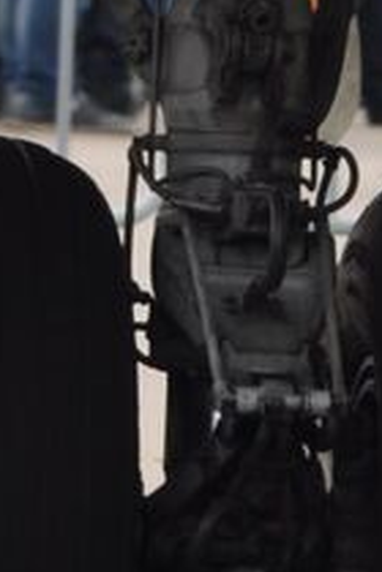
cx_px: 93
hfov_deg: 0.7
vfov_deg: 1.1
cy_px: -727
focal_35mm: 1921
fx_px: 30574
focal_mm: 210
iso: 200
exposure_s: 1/320
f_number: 8
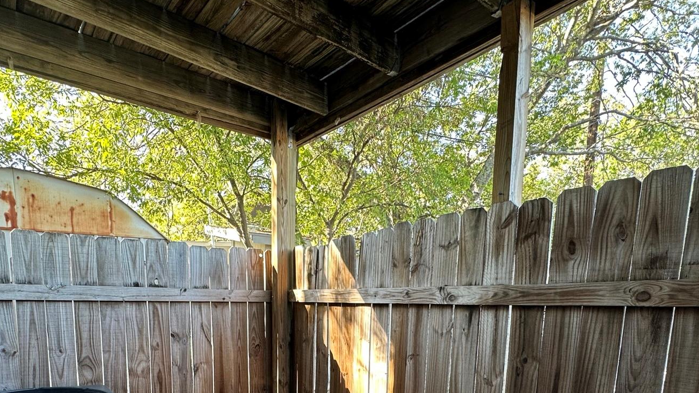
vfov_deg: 42.6
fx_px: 445
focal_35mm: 24
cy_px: 372
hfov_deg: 76.1
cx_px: 315
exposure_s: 1/99
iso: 80
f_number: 2.2
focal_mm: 2.22
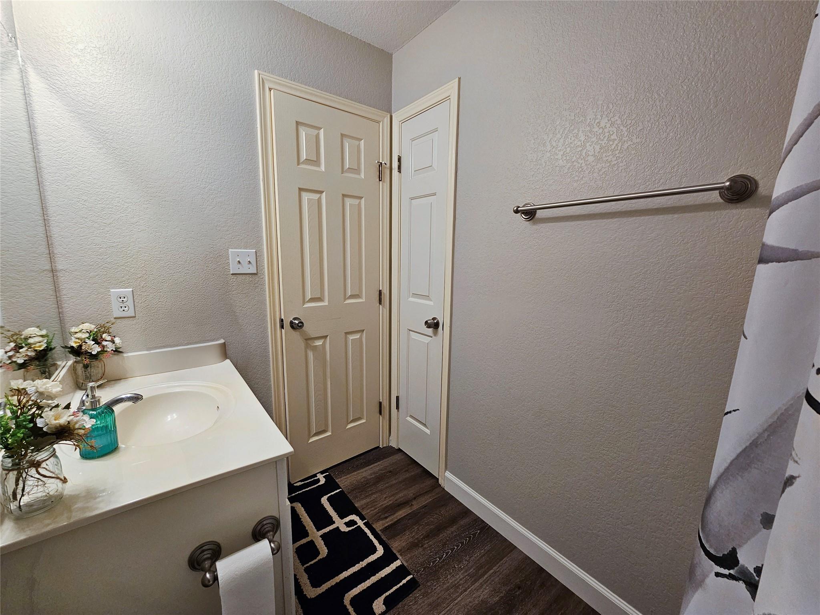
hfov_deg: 106.2
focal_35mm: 13
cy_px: 308
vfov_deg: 89.9
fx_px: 308
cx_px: 410
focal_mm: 2.2
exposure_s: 1/60
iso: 160
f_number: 2.2
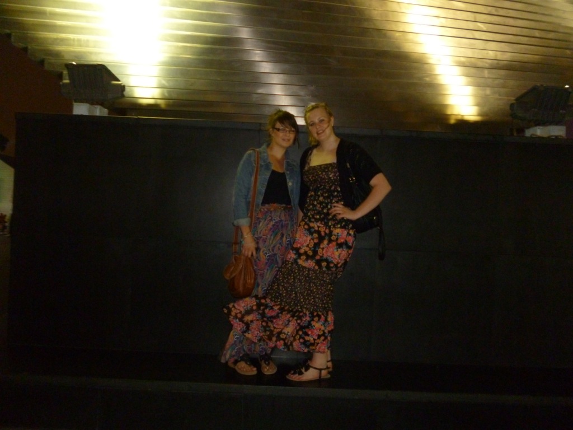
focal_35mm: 28
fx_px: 463
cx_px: 286
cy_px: 215
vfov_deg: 49.7
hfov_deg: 63.4
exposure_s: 1/8
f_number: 3.1
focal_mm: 5
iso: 400
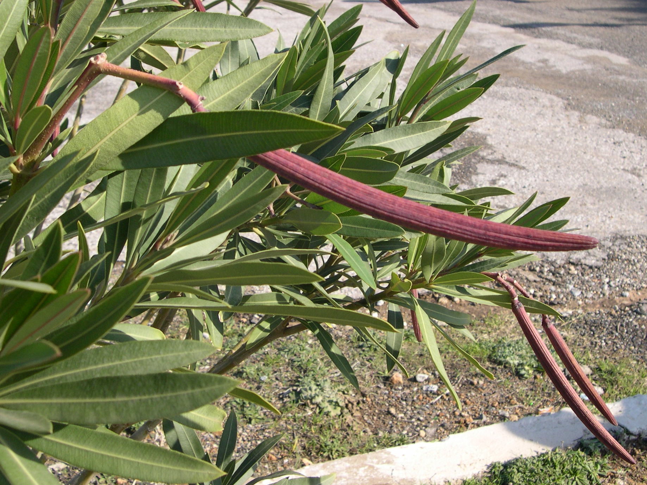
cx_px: 324
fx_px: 710
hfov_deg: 49.0
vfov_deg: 37.7
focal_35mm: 38
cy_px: 242
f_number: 7.6
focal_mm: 8
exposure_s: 1/91
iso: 100
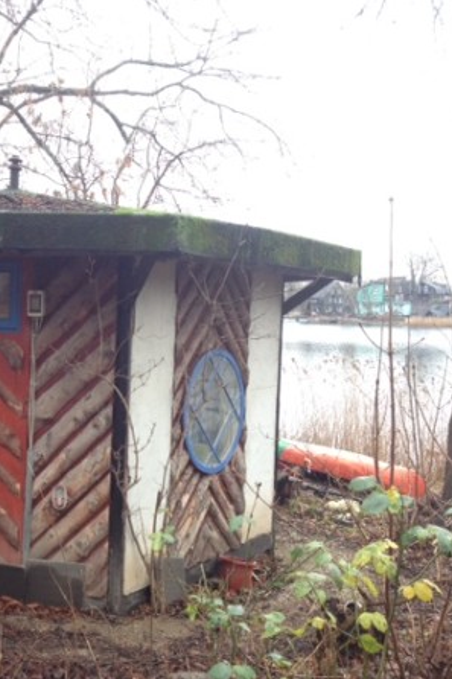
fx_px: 923
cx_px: 65
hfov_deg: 26.8
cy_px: 340
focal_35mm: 49
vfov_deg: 40.4
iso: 64
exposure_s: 1/20
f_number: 2.4
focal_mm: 4.28
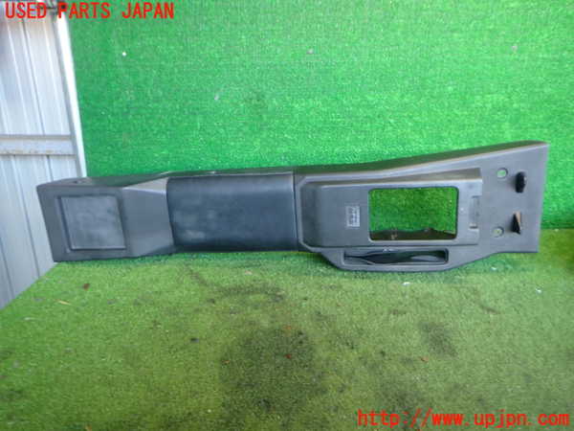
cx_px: 287
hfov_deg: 69.4
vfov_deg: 54.9
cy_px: 216
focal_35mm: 25
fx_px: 415
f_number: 2
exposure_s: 1/30
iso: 200
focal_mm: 4.5
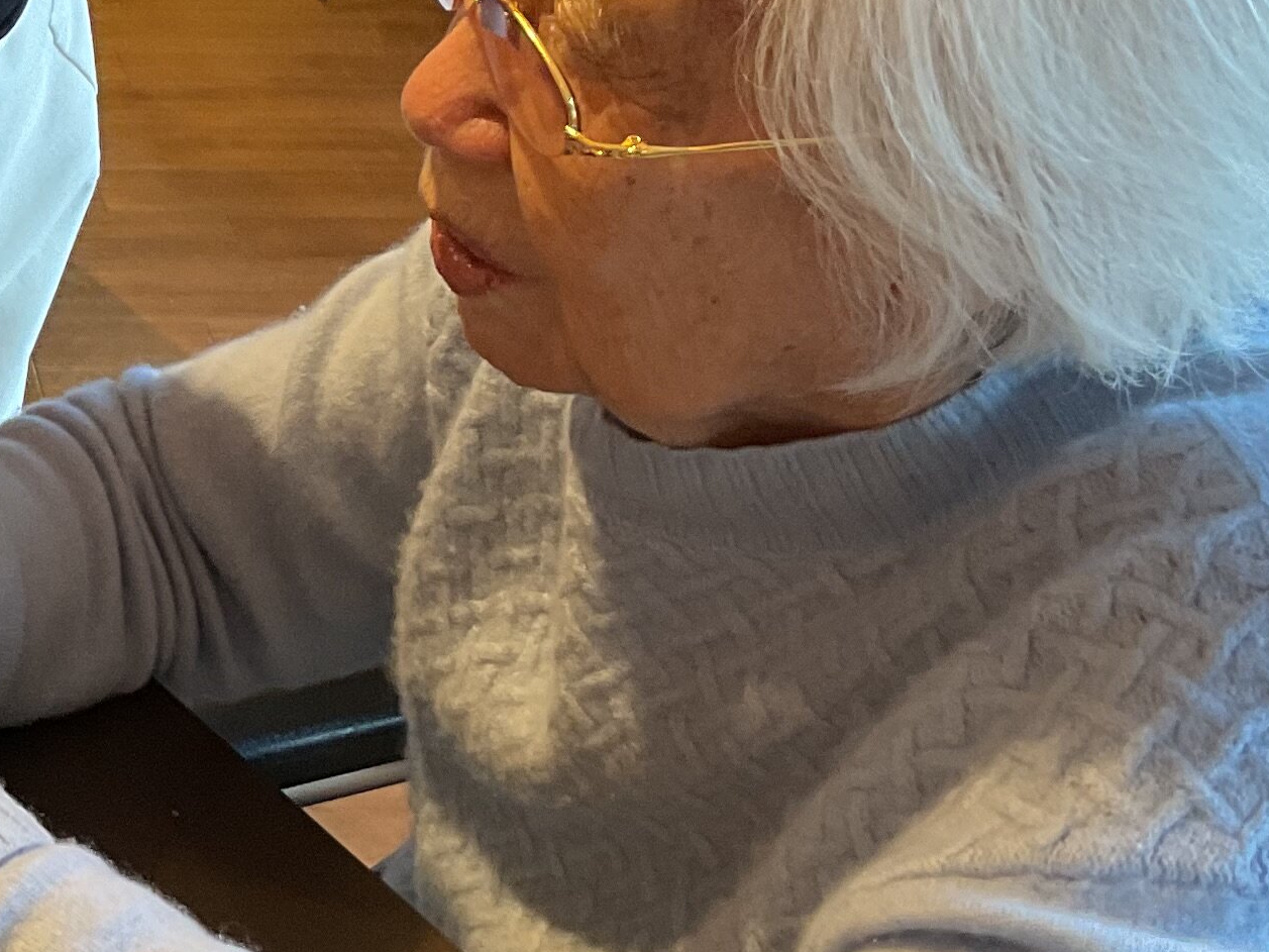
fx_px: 3410
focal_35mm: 93
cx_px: -317
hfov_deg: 19.6
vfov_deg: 15.9
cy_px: 389
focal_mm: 3
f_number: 1.8
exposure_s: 1/60
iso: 125
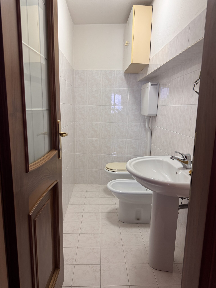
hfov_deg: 56.8
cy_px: 144
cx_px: 108
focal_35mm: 24
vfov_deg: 71.6
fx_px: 200
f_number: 1.78
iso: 160
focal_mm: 6.76
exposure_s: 1/50
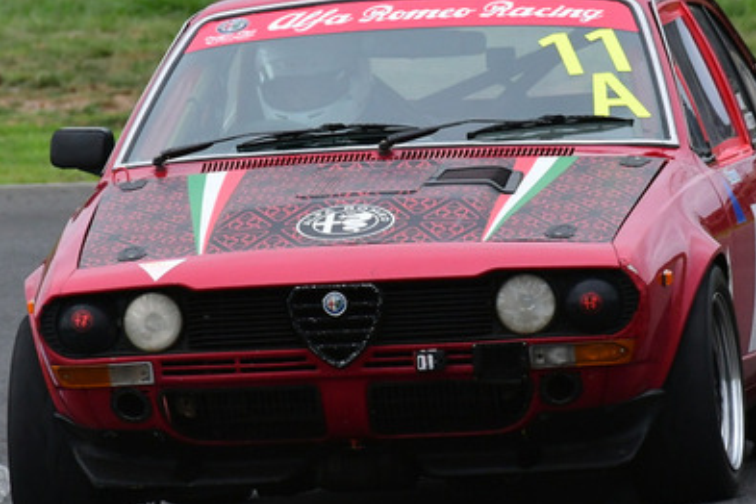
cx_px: 321
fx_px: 32064
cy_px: 152
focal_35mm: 1527
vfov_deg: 0.9
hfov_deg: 1.4
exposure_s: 1/640
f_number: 11
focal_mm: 500
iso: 1250
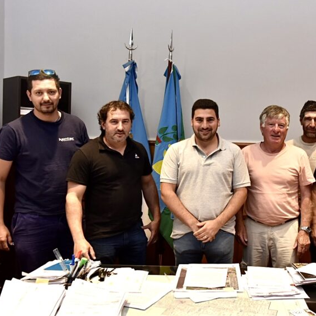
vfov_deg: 52.5
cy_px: 157
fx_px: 320
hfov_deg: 51.7
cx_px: 208
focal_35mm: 31
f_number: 4
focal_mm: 24
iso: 1000
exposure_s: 1/200
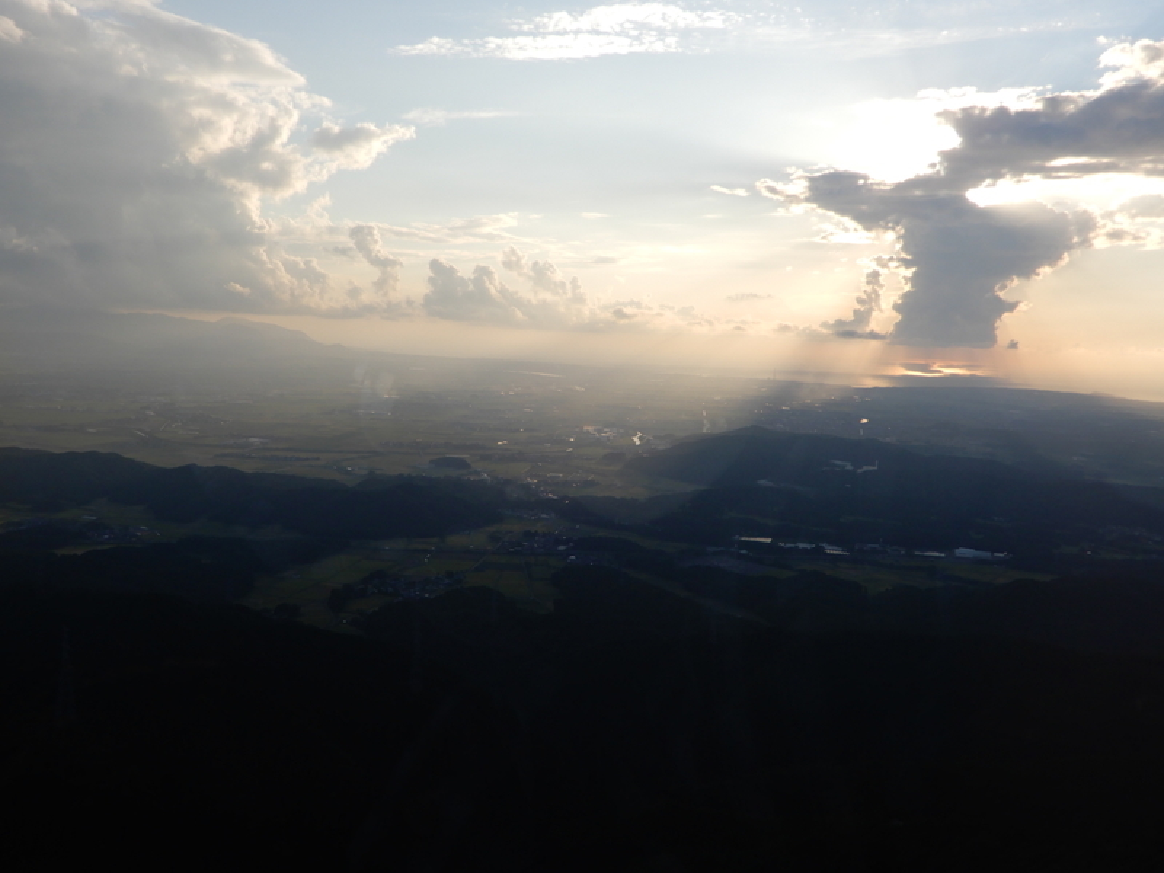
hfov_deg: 52.6
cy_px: 436
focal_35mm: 35
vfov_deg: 40.7
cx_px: 582
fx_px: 1177
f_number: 4
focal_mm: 6.2
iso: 80
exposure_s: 1/800
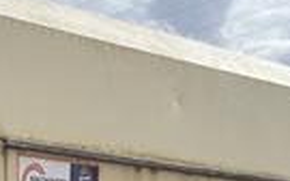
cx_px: -262
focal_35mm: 157
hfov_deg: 12.1
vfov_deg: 7.5
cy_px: 493
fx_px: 1239
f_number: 1.6
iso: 32
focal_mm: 5.1
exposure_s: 1/2203
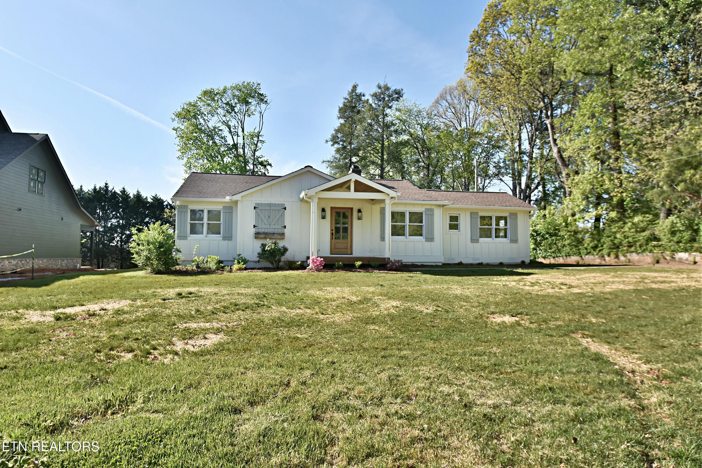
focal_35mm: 21
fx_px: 409
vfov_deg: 59.5
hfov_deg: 81.2
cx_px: 351
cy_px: 234
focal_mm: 14
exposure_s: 1/2000
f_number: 6.3
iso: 640
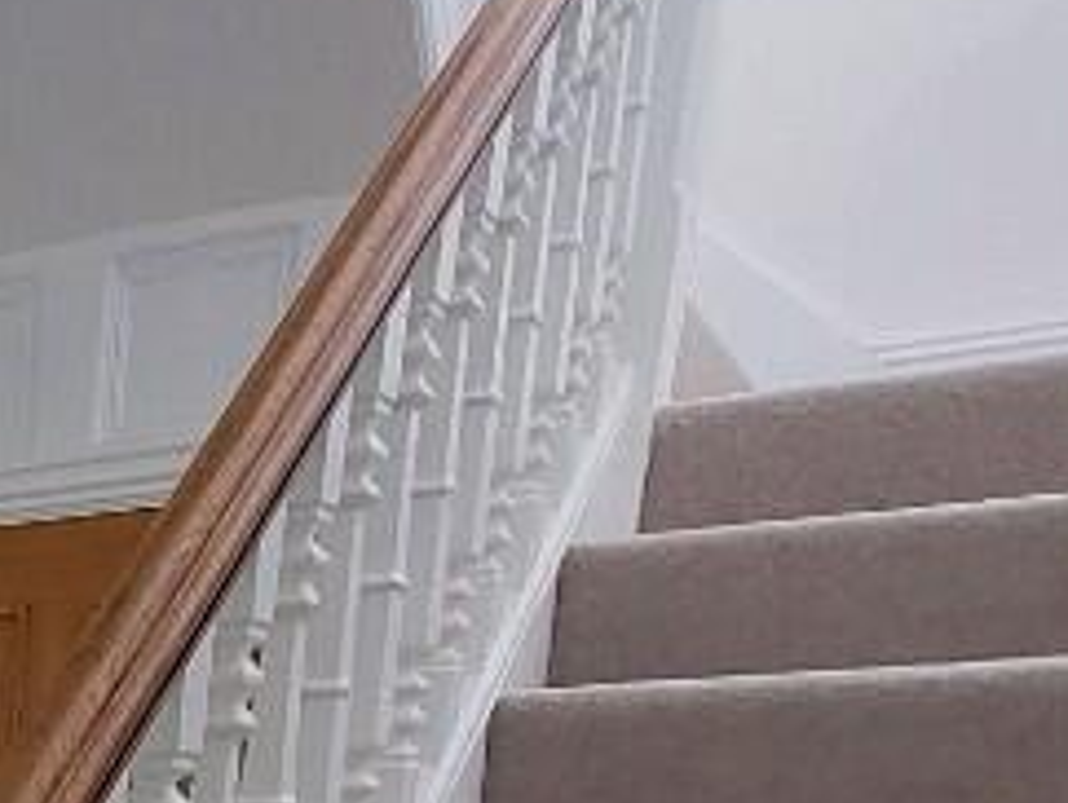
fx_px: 1699
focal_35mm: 55
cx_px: -499
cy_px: 1487
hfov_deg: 26.3
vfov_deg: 19.3
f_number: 2.2
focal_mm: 1.74
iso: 250
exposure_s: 1/40
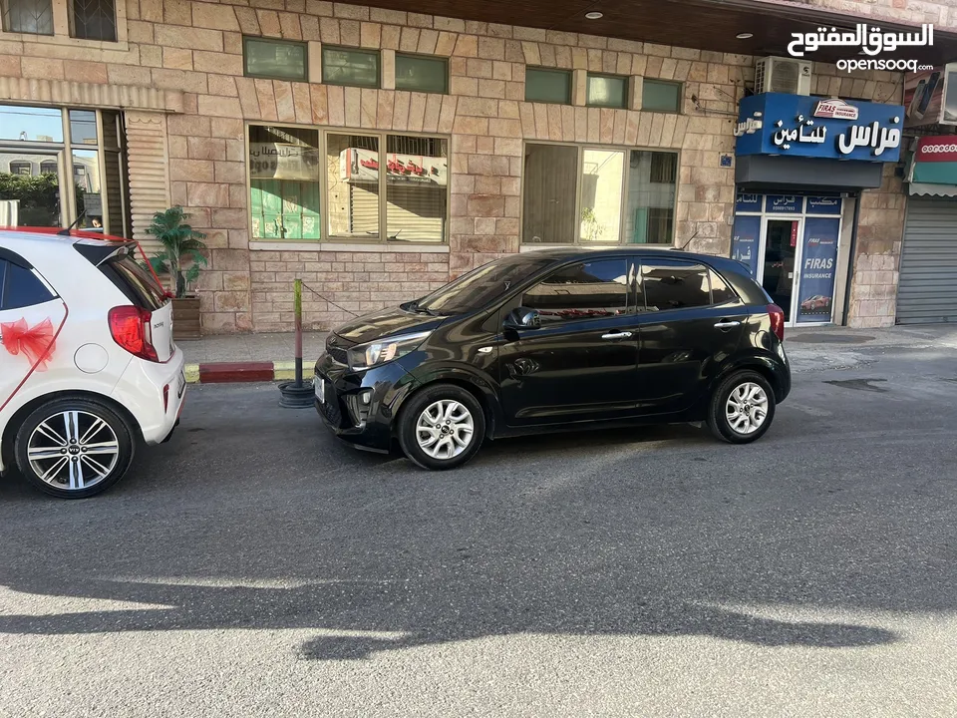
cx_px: 478
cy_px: 359
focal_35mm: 26
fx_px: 719
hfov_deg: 67.3
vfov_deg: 53.1
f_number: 1.5
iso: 50
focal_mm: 5.7
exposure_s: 1/482
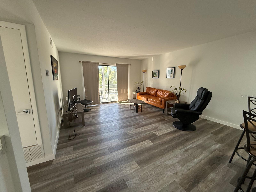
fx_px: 104
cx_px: 128
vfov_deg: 85.7
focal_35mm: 14
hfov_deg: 102.1
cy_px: 96
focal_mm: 2.22
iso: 200
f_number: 2.2
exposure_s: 1/120
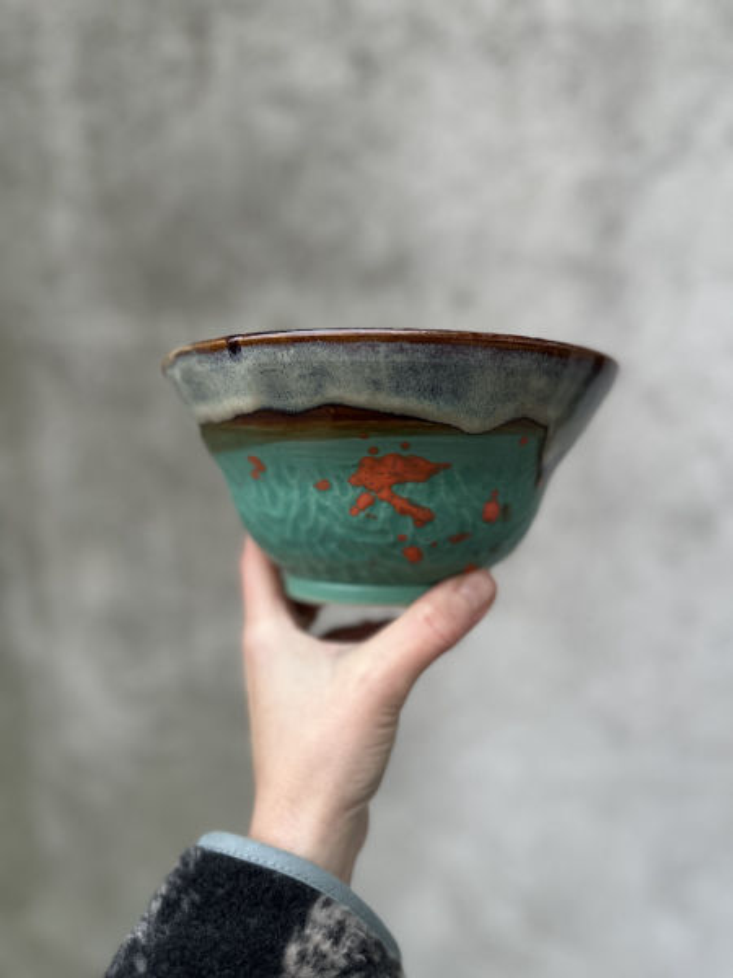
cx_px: 366
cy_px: 489
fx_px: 678
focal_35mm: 24
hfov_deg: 56.8
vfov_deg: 71.6
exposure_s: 1/60
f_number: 1.78
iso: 400
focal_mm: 6.86
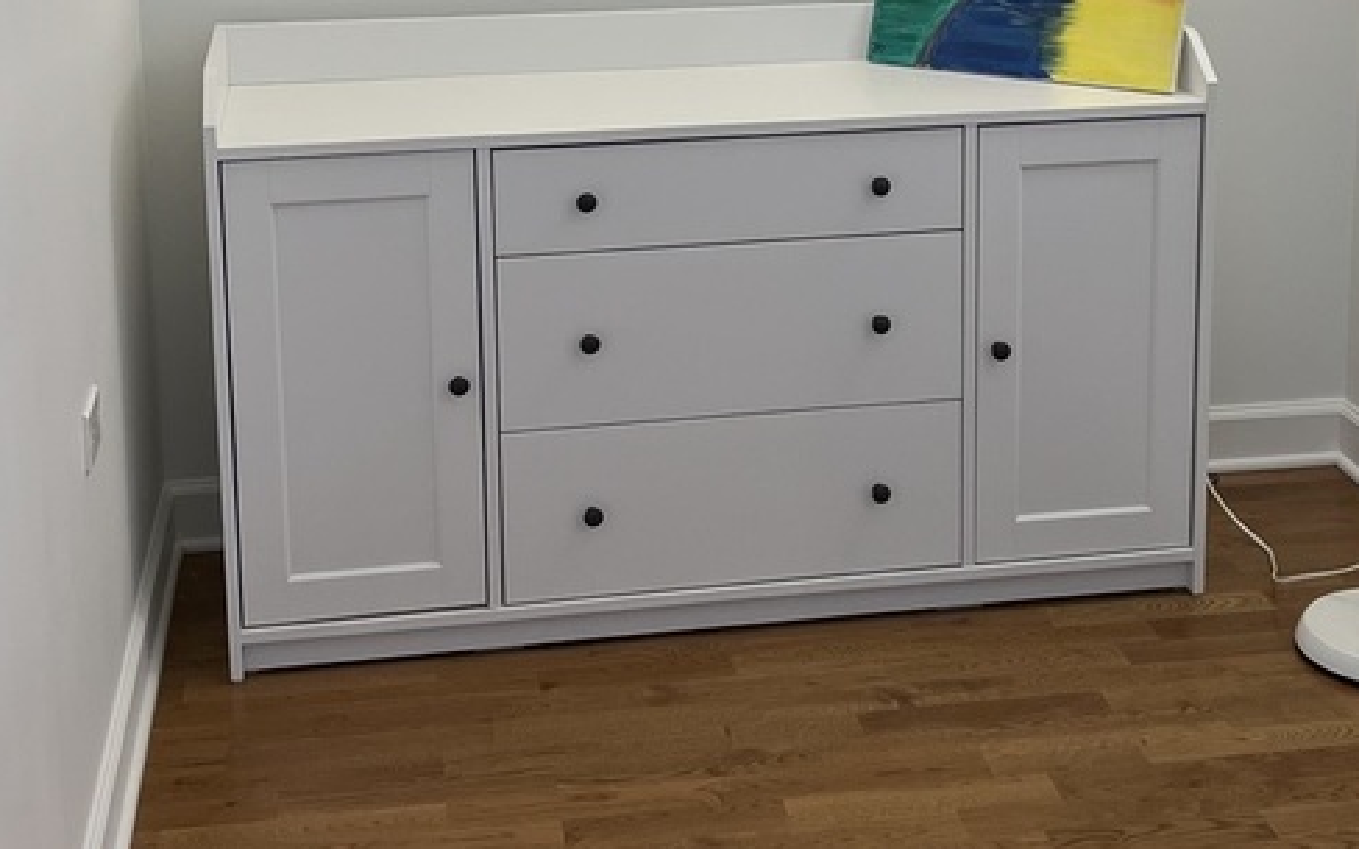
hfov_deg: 33.4
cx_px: 769
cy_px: 75
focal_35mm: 61
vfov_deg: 20.8
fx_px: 2259
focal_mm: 5.7
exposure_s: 1/120
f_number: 1.5
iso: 125
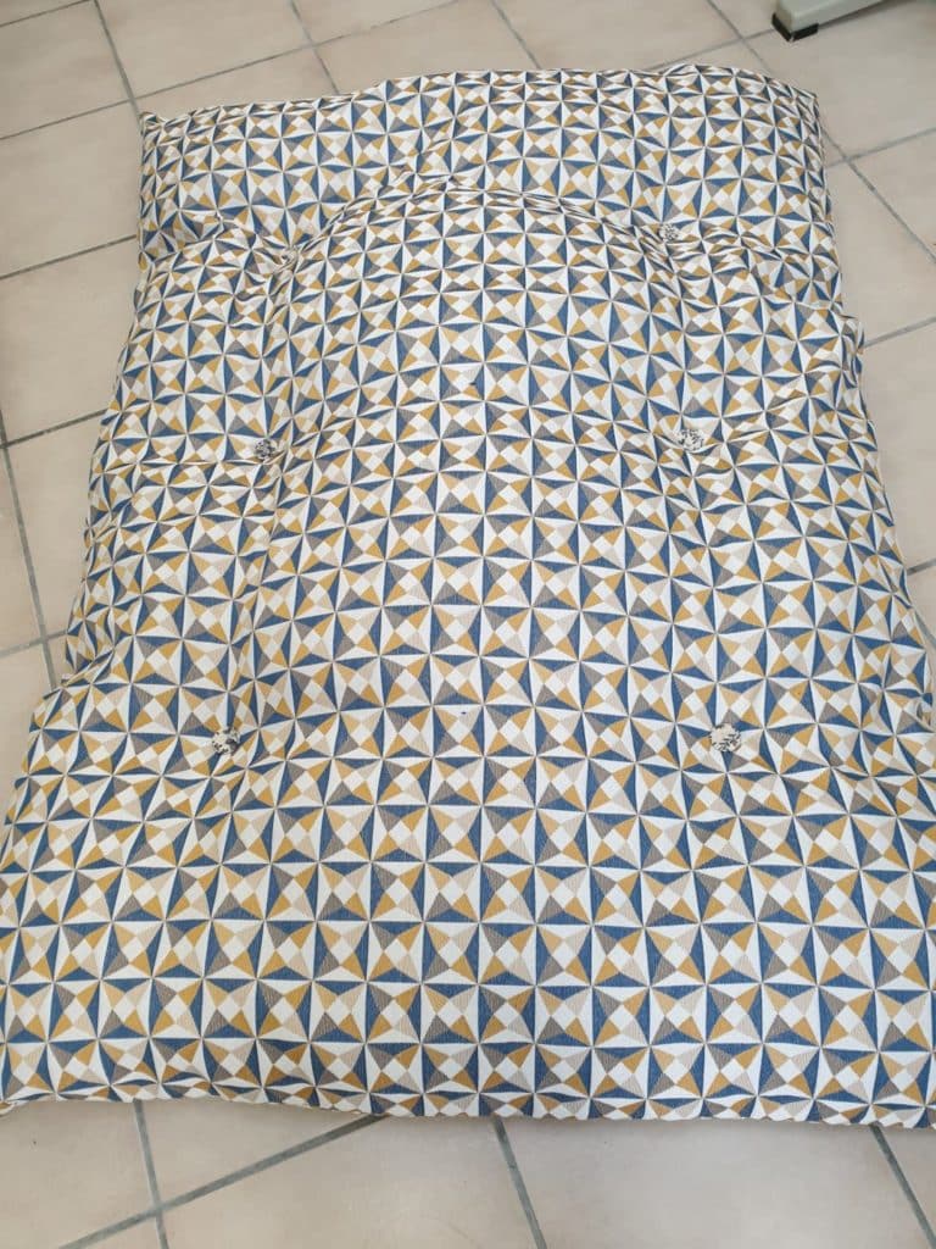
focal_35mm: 26
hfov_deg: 53.1
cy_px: 624
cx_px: 468
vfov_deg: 67.3
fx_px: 937
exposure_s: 1/50
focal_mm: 4.3
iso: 100
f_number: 2.4
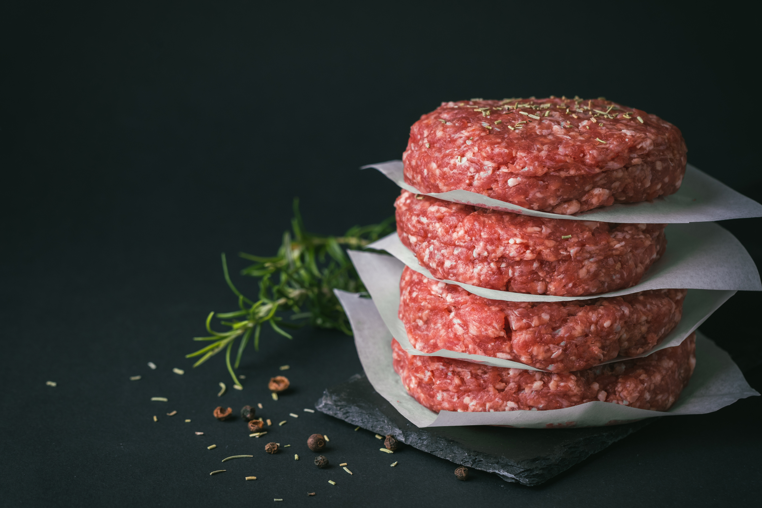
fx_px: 3175
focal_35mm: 150
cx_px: 381
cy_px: 254
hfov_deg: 13.7
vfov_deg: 9.1
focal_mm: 100
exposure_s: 1/160
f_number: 5
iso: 160
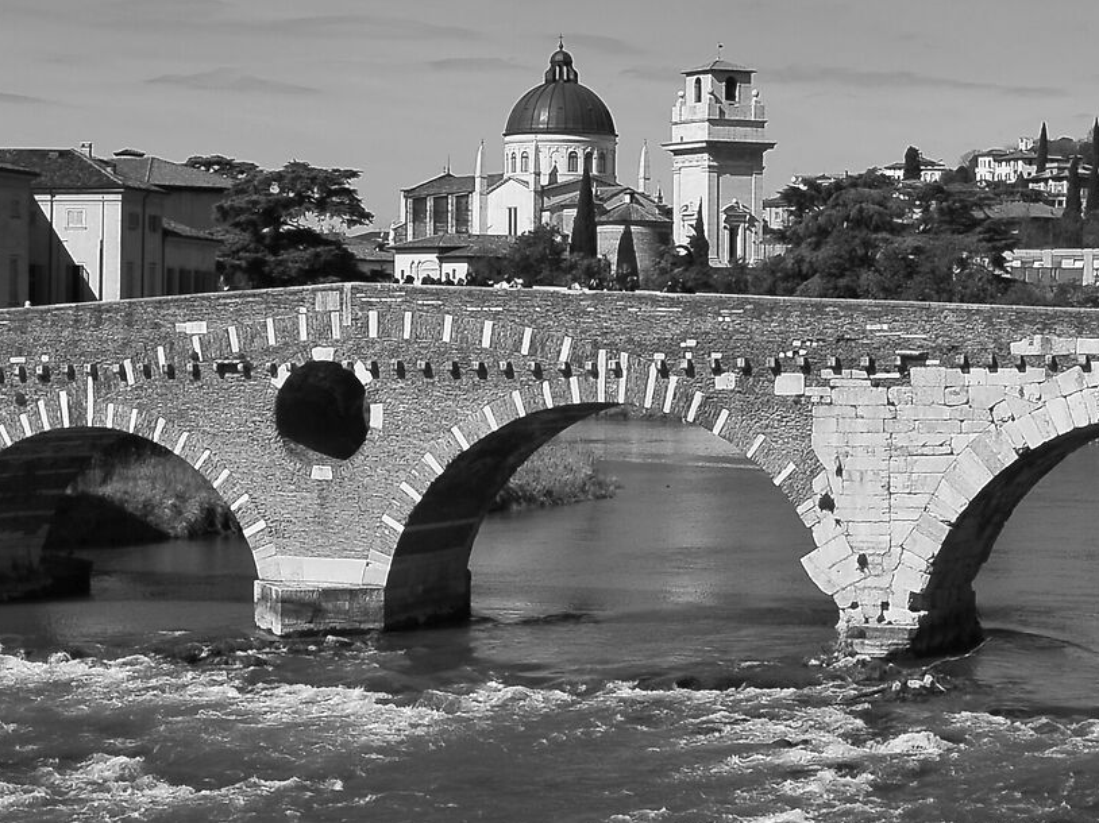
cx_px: 489
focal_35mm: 102
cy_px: 234
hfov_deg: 19.3
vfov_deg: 14.5
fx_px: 3237
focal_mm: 36
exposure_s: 1/200
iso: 200
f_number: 22
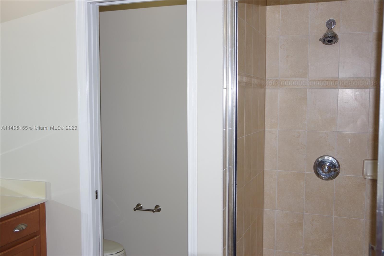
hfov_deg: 46.4
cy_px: 128
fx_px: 448
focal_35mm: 42
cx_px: 192
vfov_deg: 31.9
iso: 100
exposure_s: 1/60
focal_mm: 28
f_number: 4
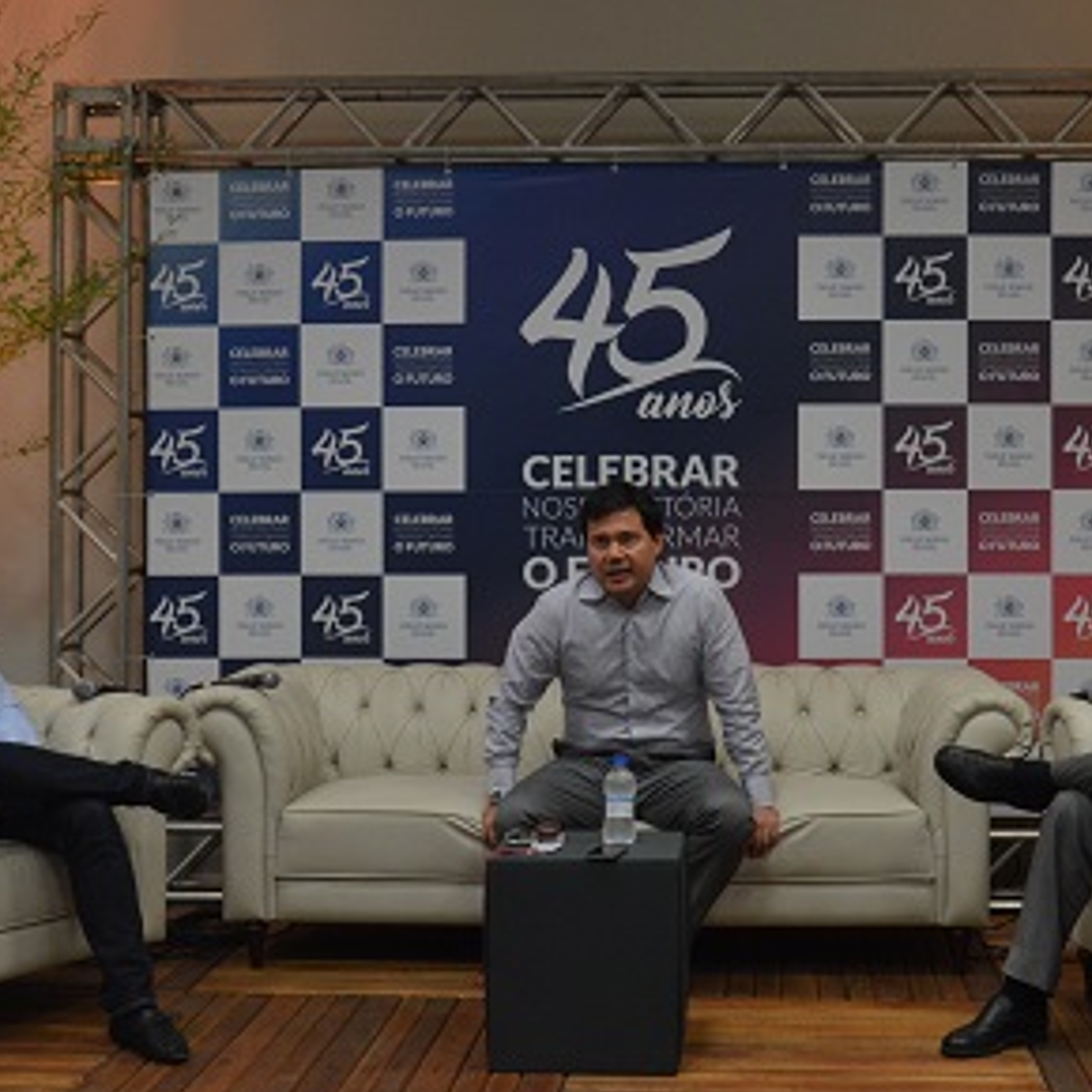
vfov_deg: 29.5
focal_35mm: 58
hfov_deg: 29.5
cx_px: 625
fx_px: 2070
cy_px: 505
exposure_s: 1/40
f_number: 8
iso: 800
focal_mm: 22
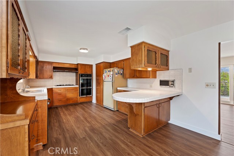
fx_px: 91
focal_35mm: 14
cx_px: 117
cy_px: 78
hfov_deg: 104.3
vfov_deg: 81.1
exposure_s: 1/2.5
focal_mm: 14
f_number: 10
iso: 500
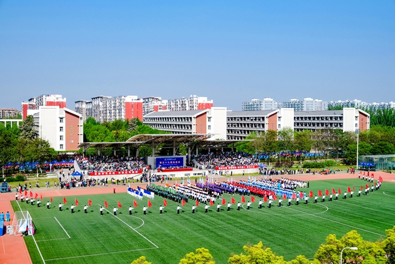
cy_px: 132
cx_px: 198
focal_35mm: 42
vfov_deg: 31.9
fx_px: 461
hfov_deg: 46.4
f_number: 5.6
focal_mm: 27.7
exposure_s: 1/680
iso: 160
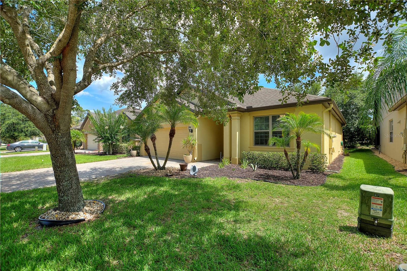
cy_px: 136
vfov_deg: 77.3
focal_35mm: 15
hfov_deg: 100.4
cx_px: 204
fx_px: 170
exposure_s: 1/320
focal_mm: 10
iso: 100
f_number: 4.5
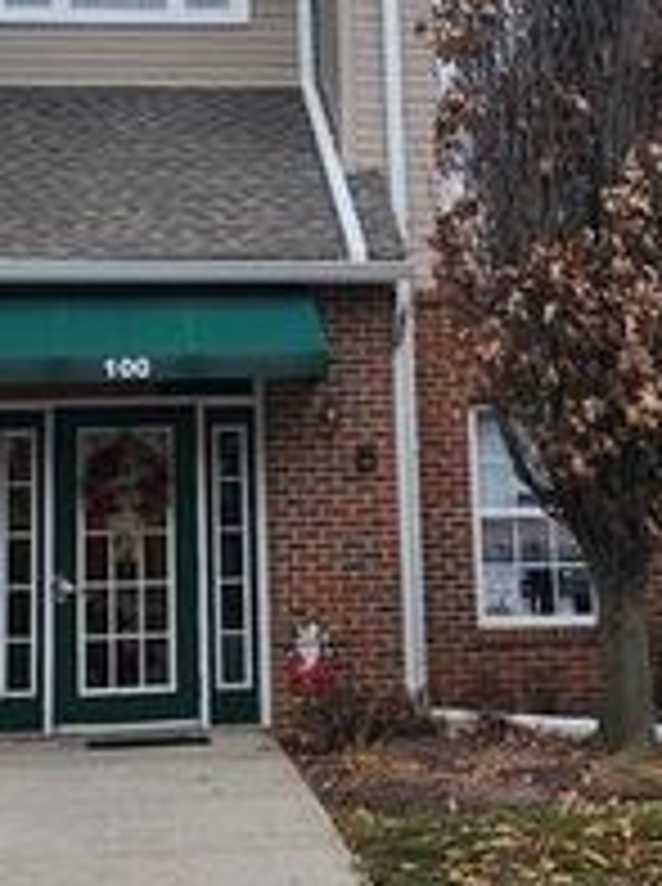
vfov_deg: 24.7
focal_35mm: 78
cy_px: 200
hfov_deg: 18.8
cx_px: 329
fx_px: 1995
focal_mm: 6.4
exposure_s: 1/180
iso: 25
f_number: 1.8
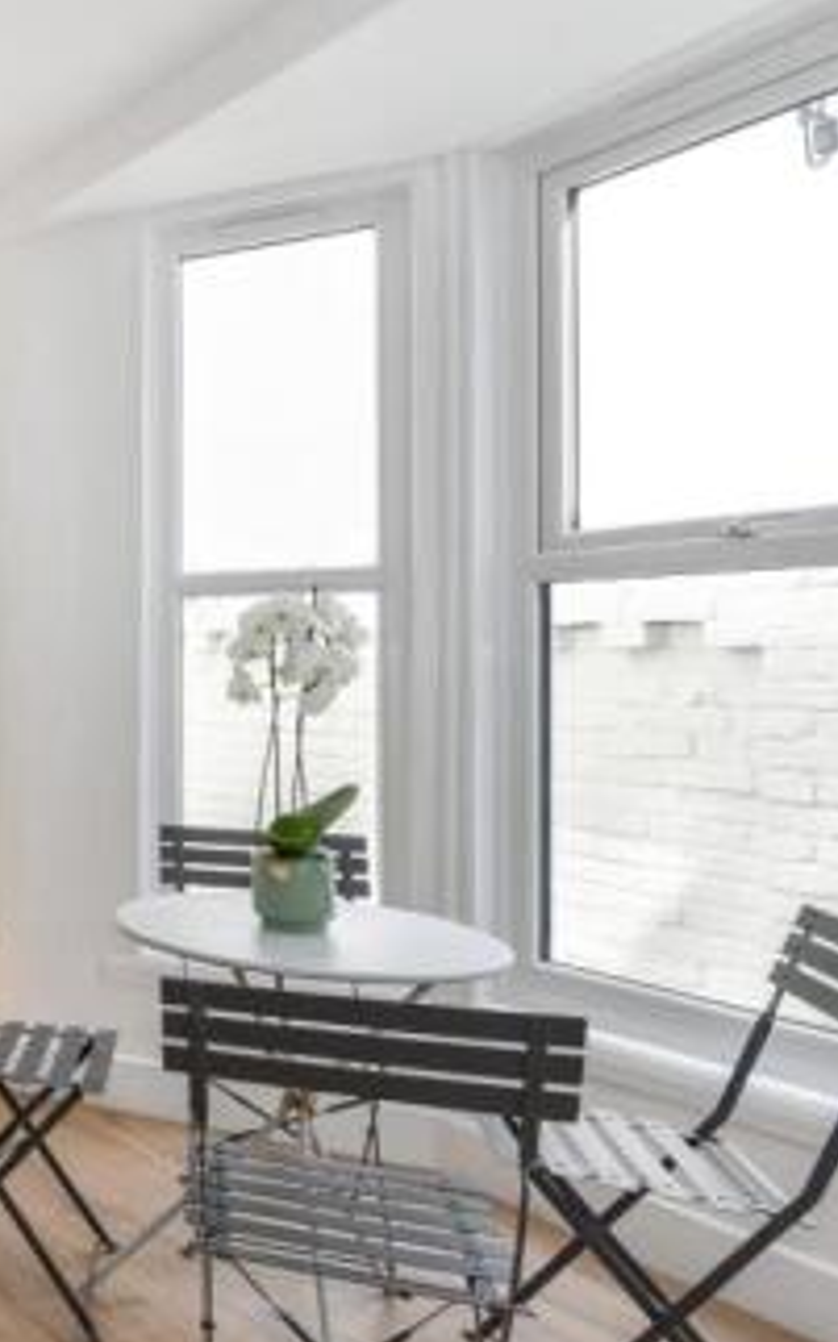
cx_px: -388
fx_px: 1061
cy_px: 698
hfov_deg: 29.0
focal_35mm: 29
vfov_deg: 64.6
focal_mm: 14
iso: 320
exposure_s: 1/50
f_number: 11
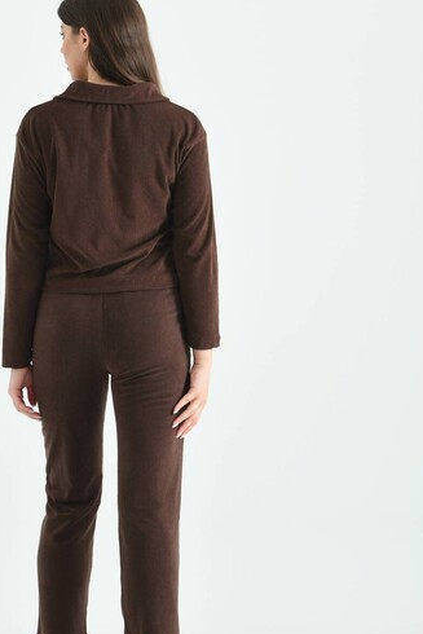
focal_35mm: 130
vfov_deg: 15.8
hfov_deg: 10.5
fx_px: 2289
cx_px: 113
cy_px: 320
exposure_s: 1/125
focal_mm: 85
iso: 100
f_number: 5.6
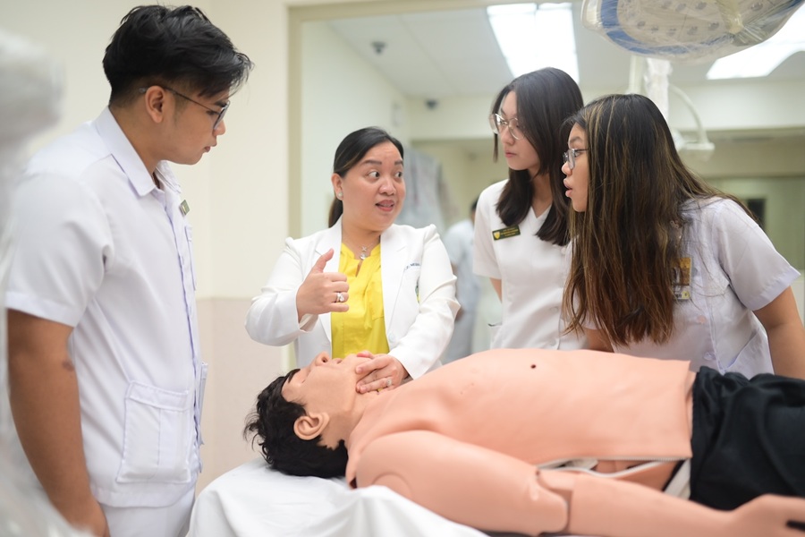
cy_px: 268
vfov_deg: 37.9
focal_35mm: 35
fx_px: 783
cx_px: 402
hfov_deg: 54.4
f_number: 1.8
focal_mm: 35
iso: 1250
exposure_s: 1/1250
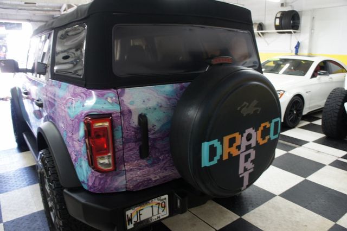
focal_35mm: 27
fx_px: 260
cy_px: 116
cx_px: 174
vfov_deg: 47.9
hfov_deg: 67.4
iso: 500
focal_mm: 18
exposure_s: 1/30
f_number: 3.5
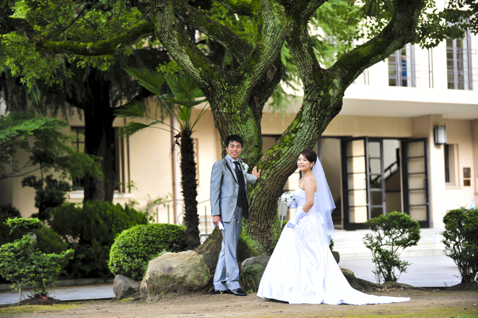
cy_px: 159
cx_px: 239
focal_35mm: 116
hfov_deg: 17.7
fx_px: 1539
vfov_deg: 11.8
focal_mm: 116
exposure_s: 1/400
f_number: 2.8
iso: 500
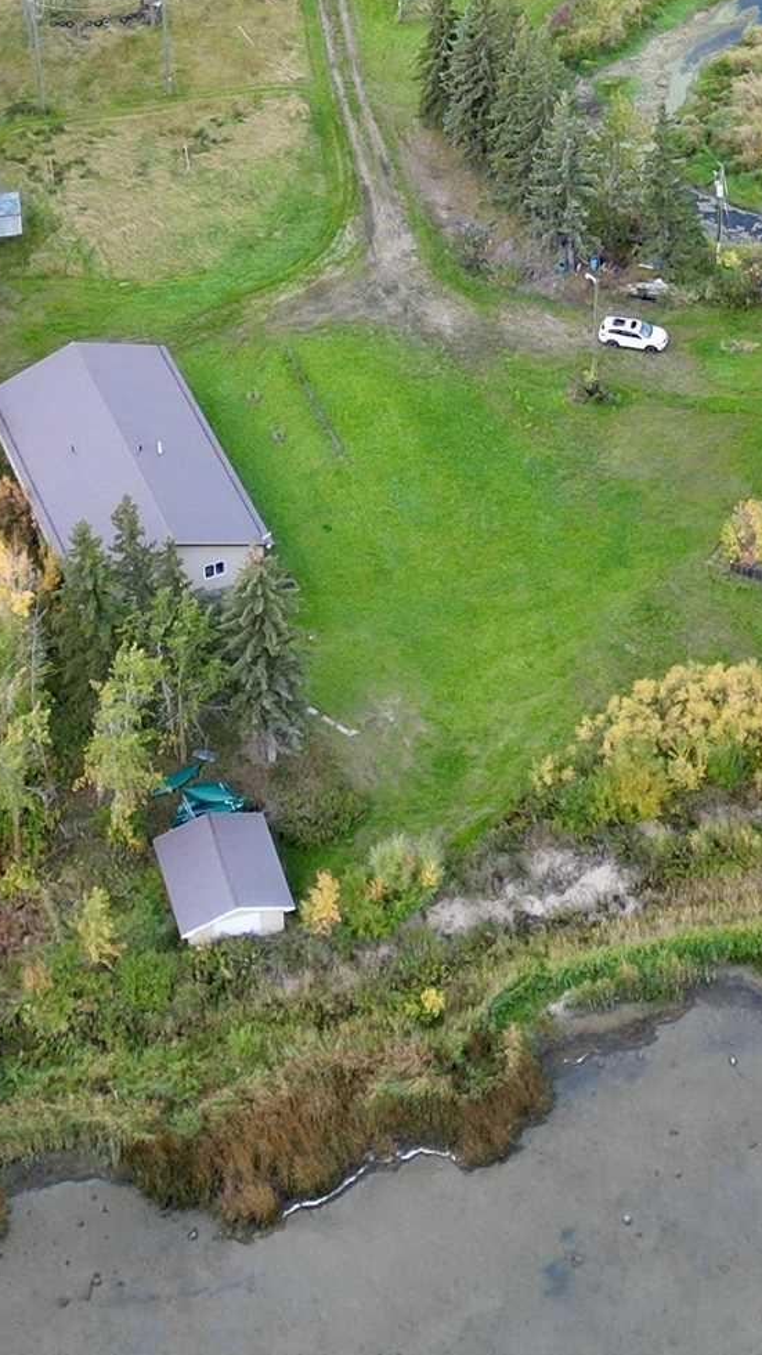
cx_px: 443
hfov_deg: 14.7
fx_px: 2946
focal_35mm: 82
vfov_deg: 24.8
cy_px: 15
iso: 100
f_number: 1.7
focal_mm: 6.72
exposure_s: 1/200
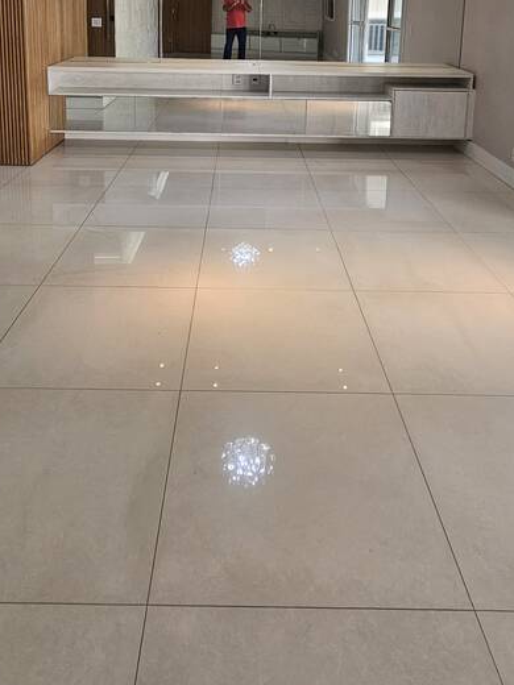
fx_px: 535
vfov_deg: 58.8
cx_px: 239
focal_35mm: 27
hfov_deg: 51.3
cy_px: 111
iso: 64
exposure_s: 1/60
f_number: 2.2
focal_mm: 2.2
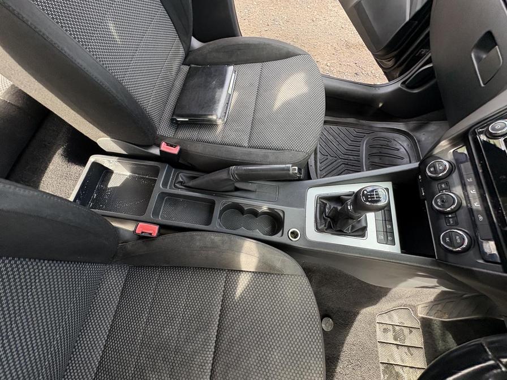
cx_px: 254
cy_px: 190
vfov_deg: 85.7
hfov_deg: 102.1
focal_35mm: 14
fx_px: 205
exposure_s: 1/99
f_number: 2.2
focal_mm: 2.22
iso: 160
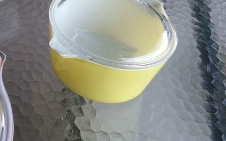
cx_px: 12
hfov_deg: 30.2
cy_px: -5
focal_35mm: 64
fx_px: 394
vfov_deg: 19.6
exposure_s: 1/30
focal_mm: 4.12
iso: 40
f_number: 2.2
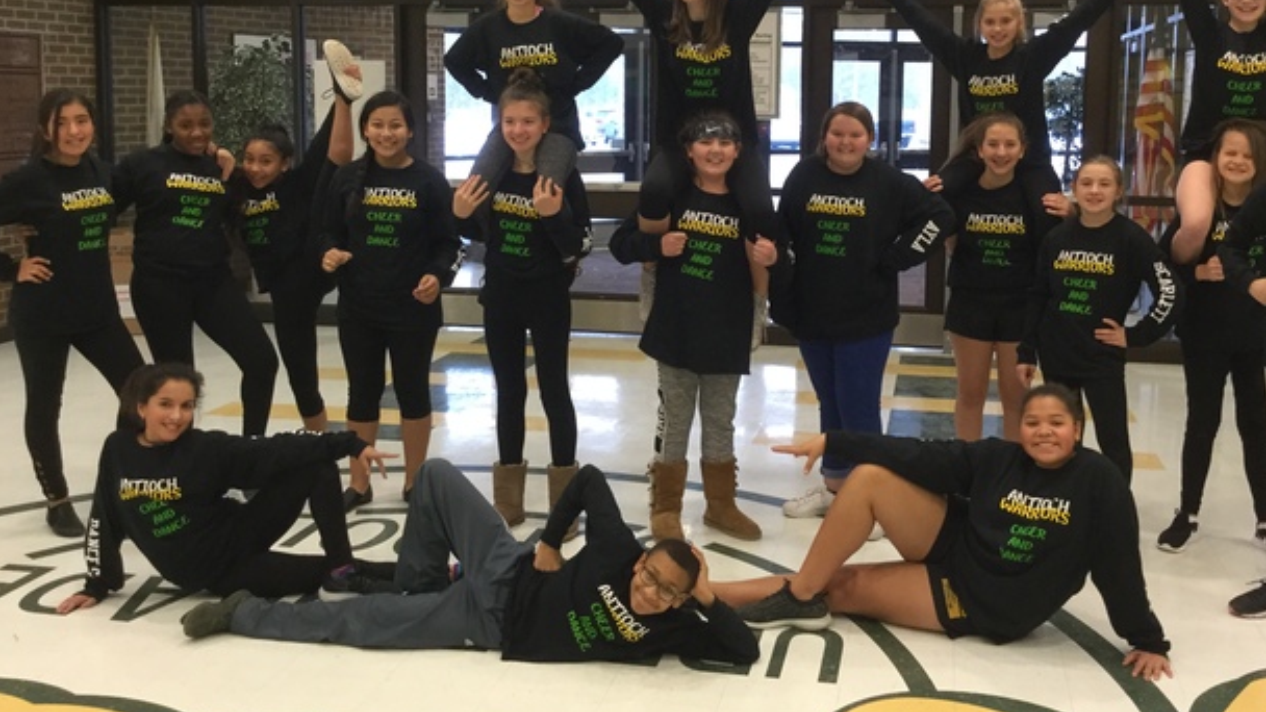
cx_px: 695
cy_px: 233
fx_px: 1343
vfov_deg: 29.5
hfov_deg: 50.4
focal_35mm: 40
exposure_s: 1/33
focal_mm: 3.3
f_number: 2.4
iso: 125
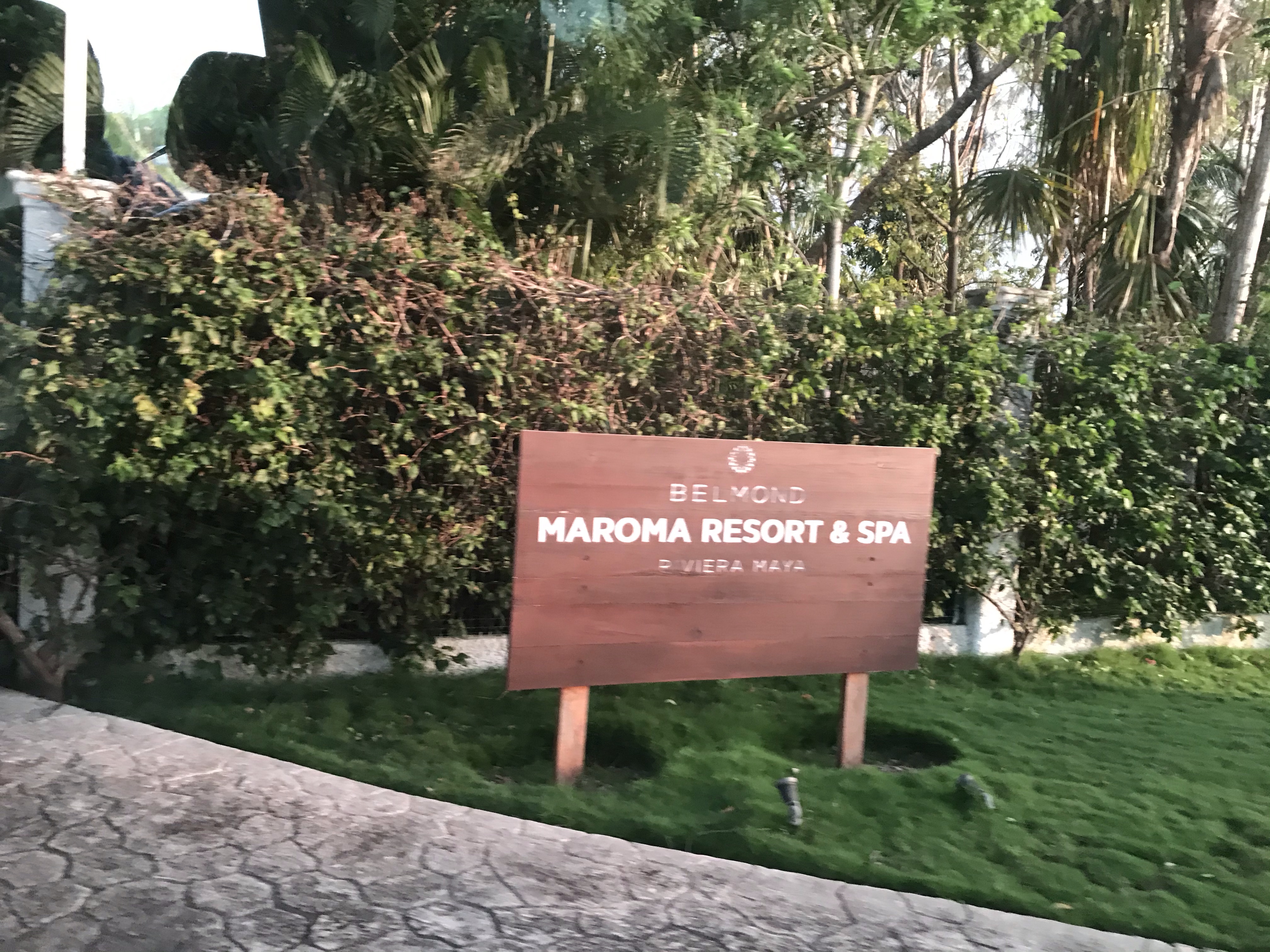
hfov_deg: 63.4
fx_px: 1027
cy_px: 476
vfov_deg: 49.7
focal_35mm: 28
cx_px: 635
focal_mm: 3.99
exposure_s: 1/16
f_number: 1.8
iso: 80
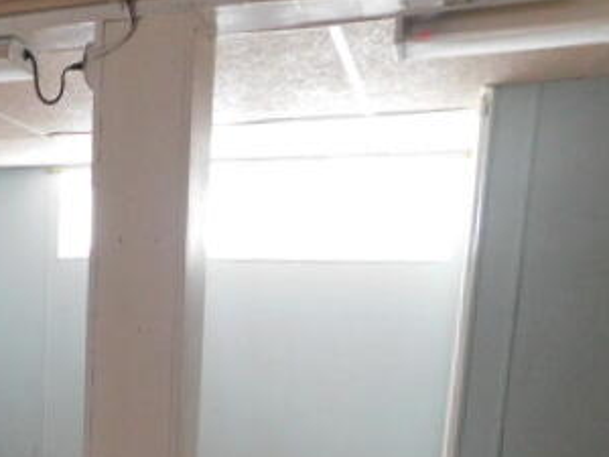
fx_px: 862
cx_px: 8
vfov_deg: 27.8
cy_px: 467
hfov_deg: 35.4
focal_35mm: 49
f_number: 3
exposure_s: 1/20
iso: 400
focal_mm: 4
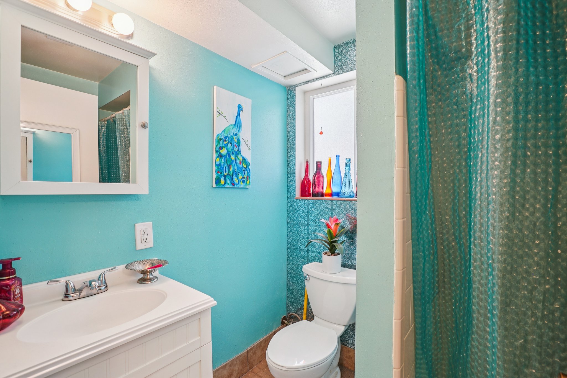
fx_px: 252
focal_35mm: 16
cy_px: 189
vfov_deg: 73.7
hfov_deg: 96.7
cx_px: 284
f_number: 8
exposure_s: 1/2.5
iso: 100
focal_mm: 16
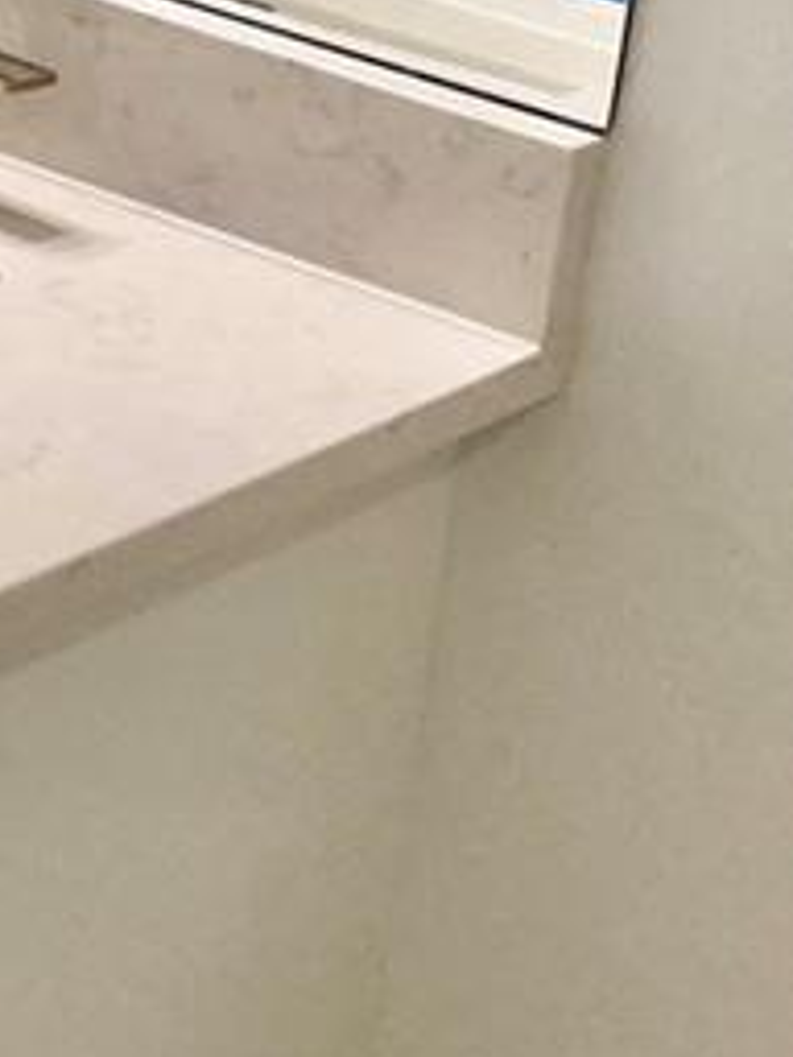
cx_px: -1053
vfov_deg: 14.6
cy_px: -178
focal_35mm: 131
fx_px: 4001
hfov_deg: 10.0
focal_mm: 3.99
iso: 32
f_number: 1.8
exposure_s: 1/120
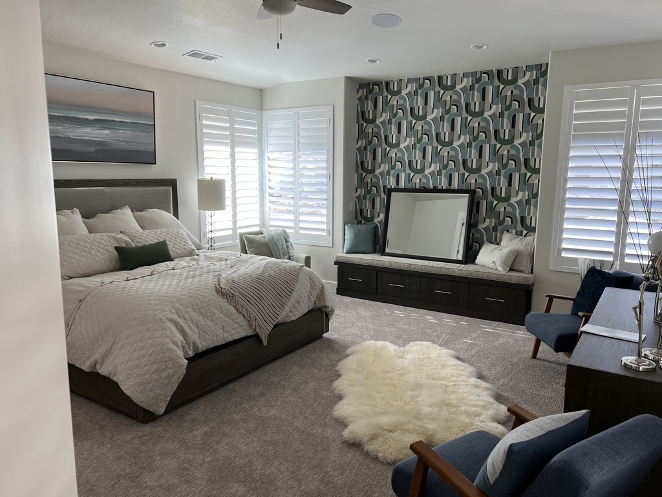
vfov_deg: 53.1
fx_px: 497
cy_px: 248
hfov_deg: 67.3
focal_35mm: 26
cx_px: 331
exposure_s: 1/120
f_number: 1.5
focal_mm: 5.7
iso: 50
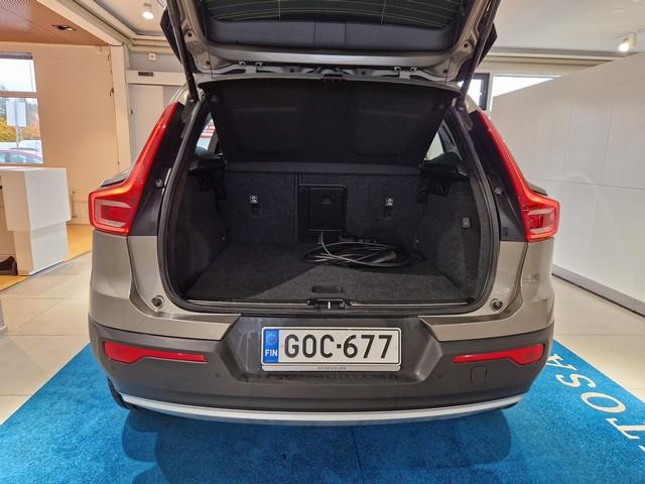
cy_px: 242
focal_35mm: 23
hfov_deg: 73.9
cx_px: 322
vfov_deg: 58.9
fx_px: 429
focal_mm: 5.4
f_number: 1.8
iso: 200
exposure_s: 1/100
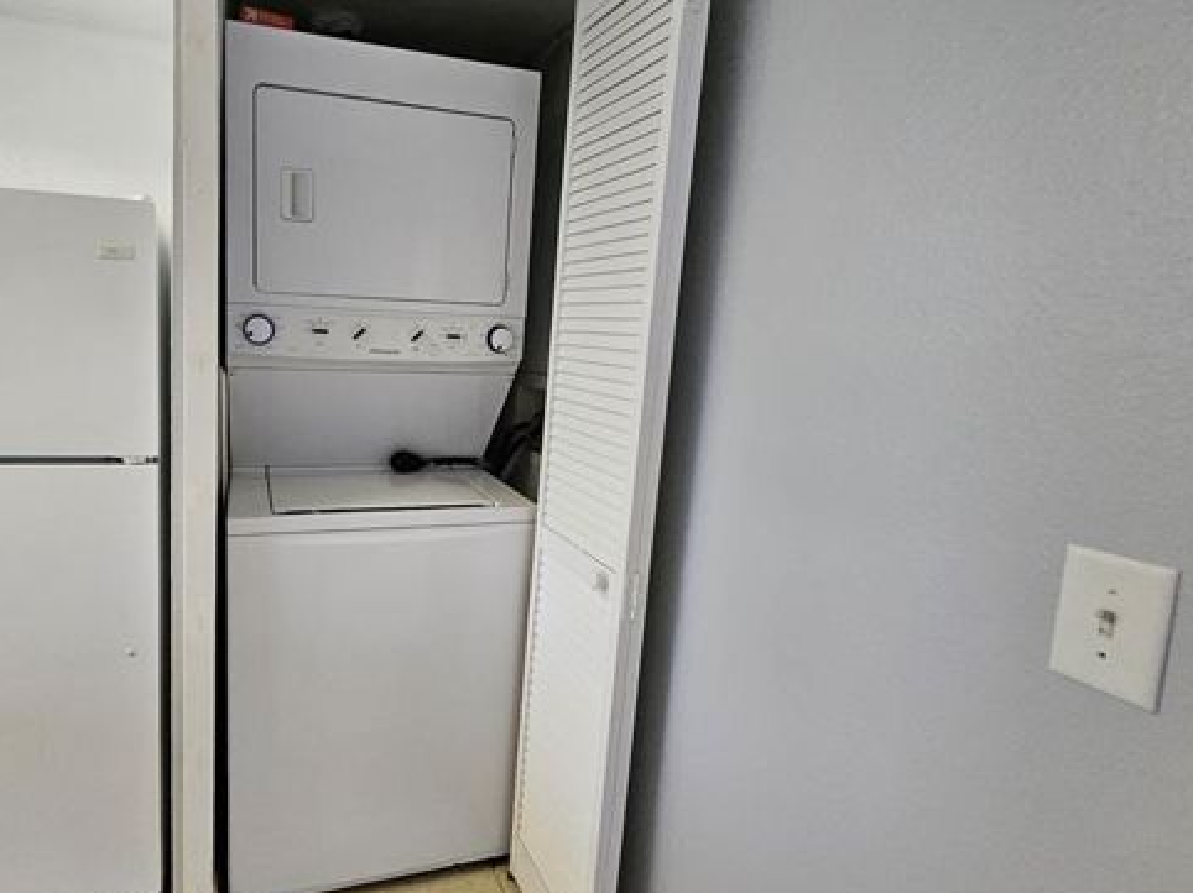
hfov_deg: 83.6
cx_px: 472
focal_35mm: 19
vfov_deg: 68.6
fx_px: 654
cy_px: 416
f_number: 2.2
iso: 320
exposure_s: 1/60
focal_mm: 1.74
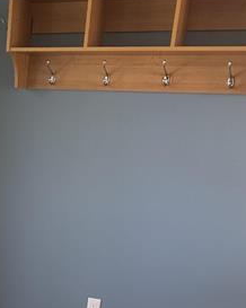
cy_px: 329
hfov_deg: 21.2
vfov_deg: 26.7
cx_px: -65
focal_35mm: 66
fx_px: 601
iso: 100
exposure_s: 1/121
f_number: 1.78
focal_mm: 6.76
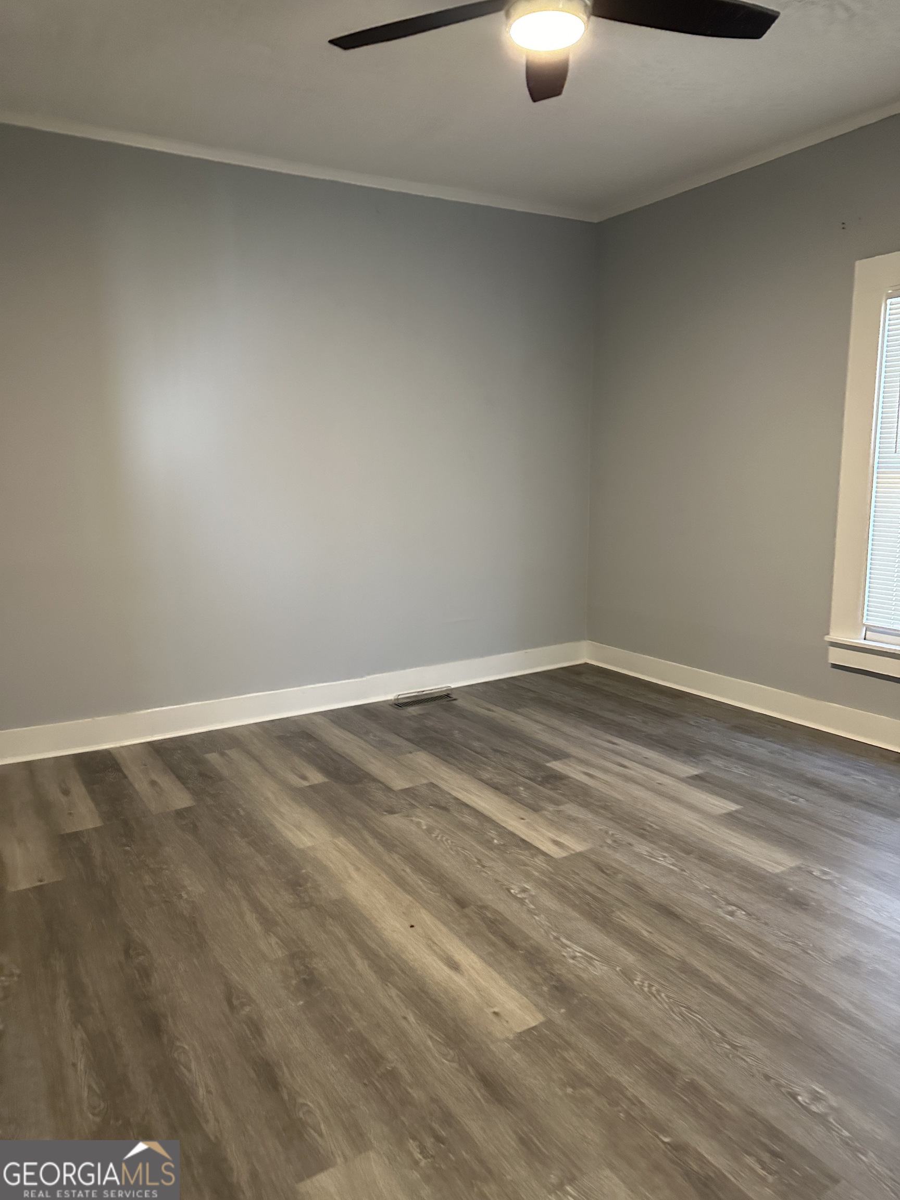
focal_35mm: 24
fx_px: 832
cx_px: 450
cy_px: 600
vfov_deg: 71.6
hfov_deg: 56.8
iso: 640
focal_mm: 6.86
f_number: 1.78
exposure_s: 1/40
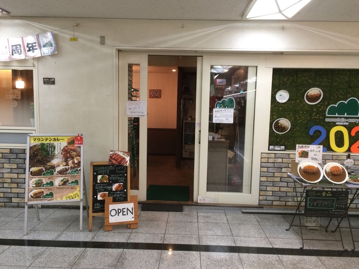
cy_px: 134
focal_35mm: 29
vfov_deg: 48.2
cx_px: 180
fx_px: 301
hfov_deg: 61.7
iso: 80
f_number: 2.2
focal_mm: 4.15
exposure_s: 1/30
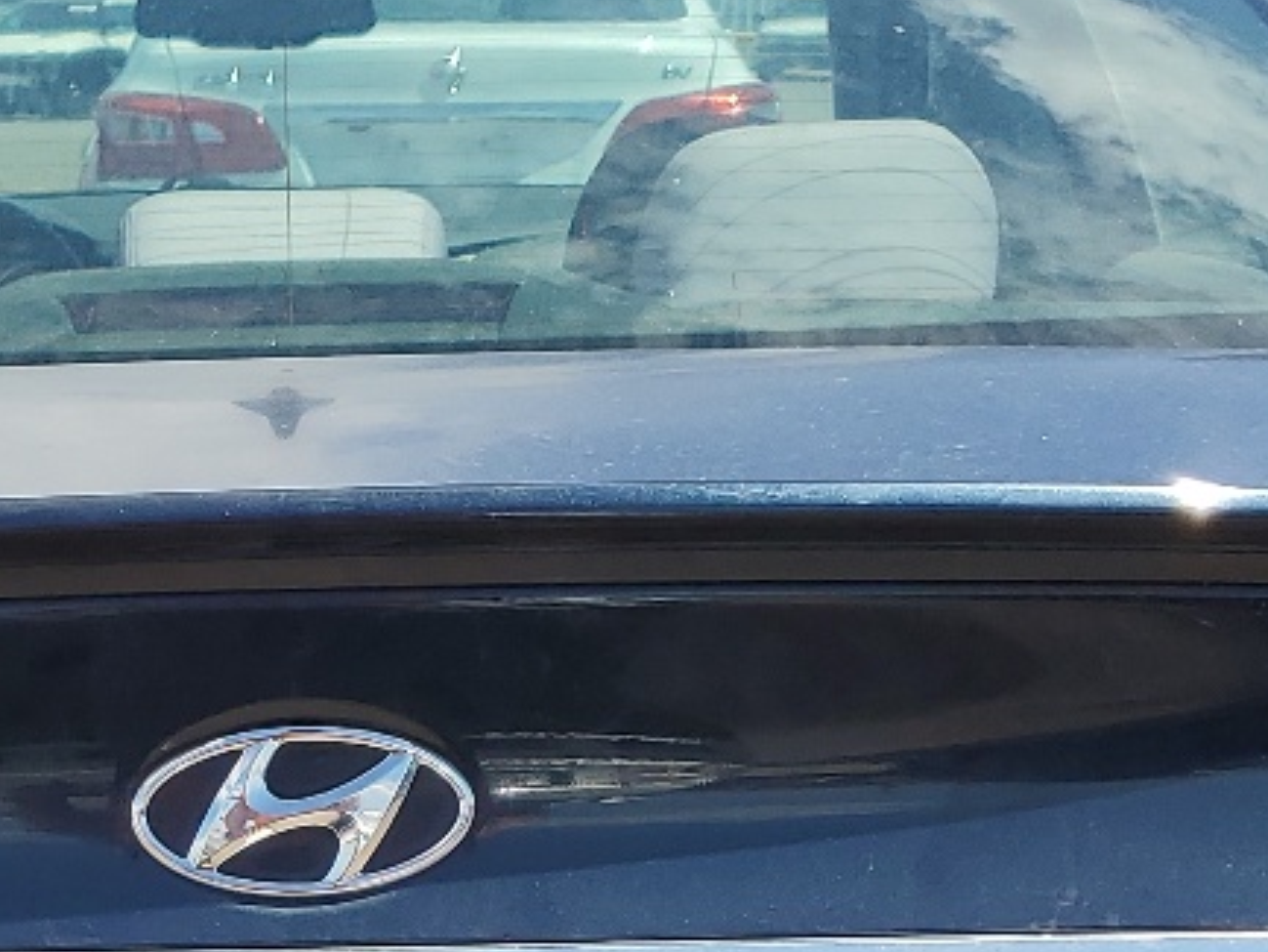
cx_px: 223
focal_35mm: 96
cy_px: 1148
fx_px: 3517
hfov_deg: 20.2
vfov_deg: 14.9
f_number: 1.5
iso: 50
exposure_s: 1/2500
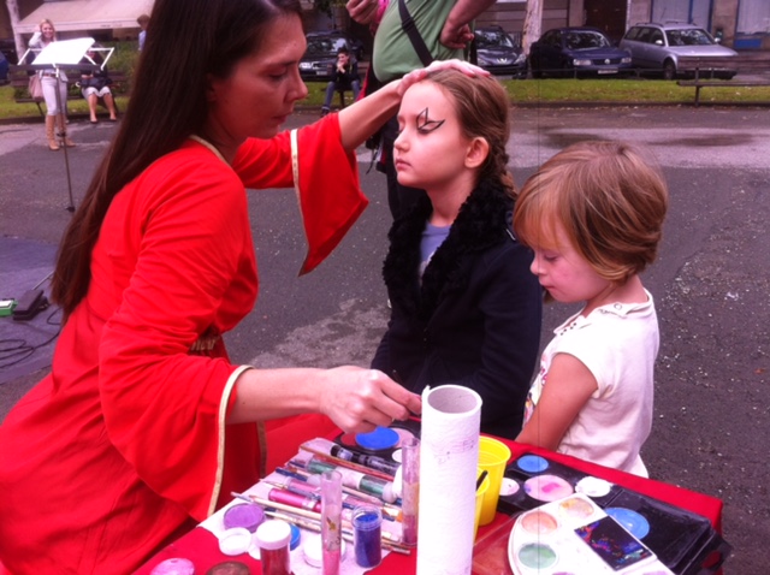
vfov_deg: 40.6
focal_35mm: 35
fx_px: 777
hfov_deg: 52.7
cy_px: 288
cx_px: 385
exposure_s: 1/343
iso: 80
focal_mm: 3.85
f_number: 2.8
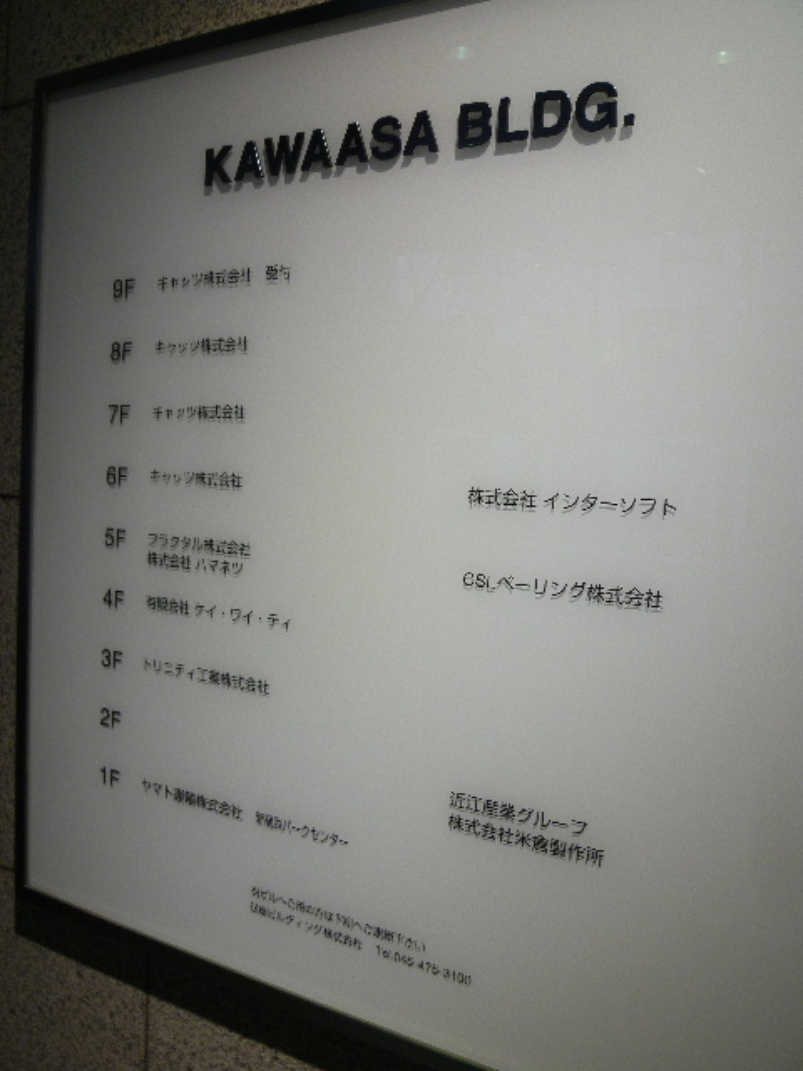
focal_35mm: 25
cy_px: 536
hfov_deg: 54.9
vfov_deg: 69.4
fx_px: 773
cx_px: 402
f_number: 2.8
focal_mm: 4.5
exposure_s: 1/30
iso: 80
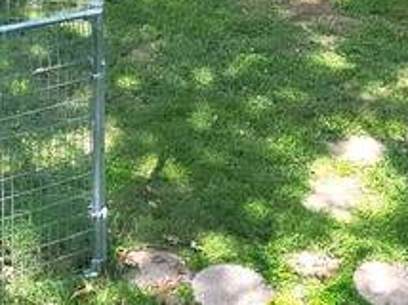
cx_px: -34
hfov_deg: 16.6
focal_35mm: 115
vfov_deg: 11.7
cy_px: -271
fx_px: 1354
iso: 240
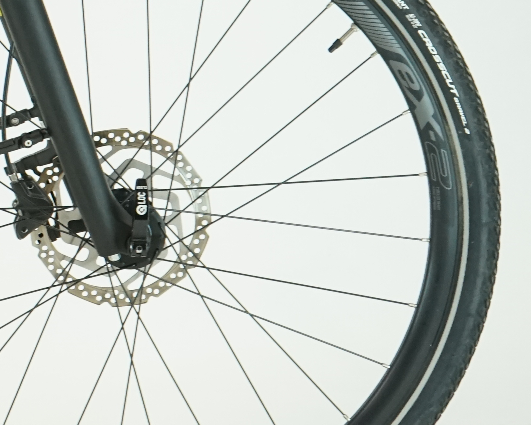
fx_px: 3049
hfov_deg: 9.5
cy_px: -7
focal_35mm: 194
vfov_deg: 7.9
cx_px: -435
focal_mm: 56
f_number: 6.3
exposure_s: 1/200
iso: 1600
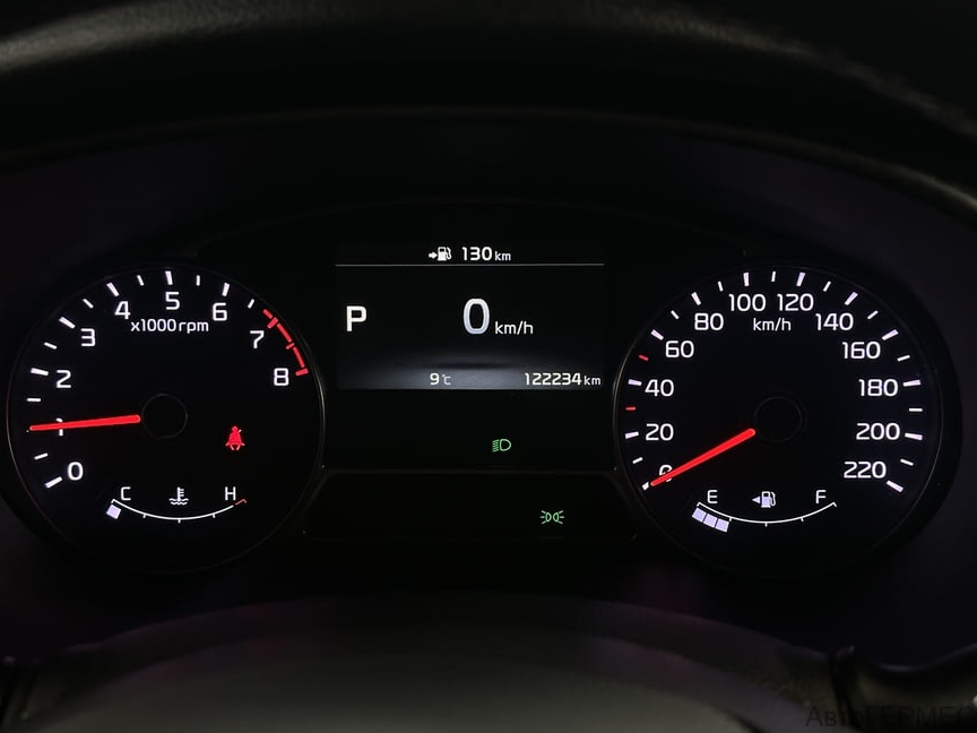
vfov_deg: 29.1
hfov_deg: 38.2
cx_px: 477
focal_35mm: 50
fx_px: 1411
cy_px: 357
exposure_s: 1/50
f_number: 1.78
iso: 250
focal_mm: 6.86
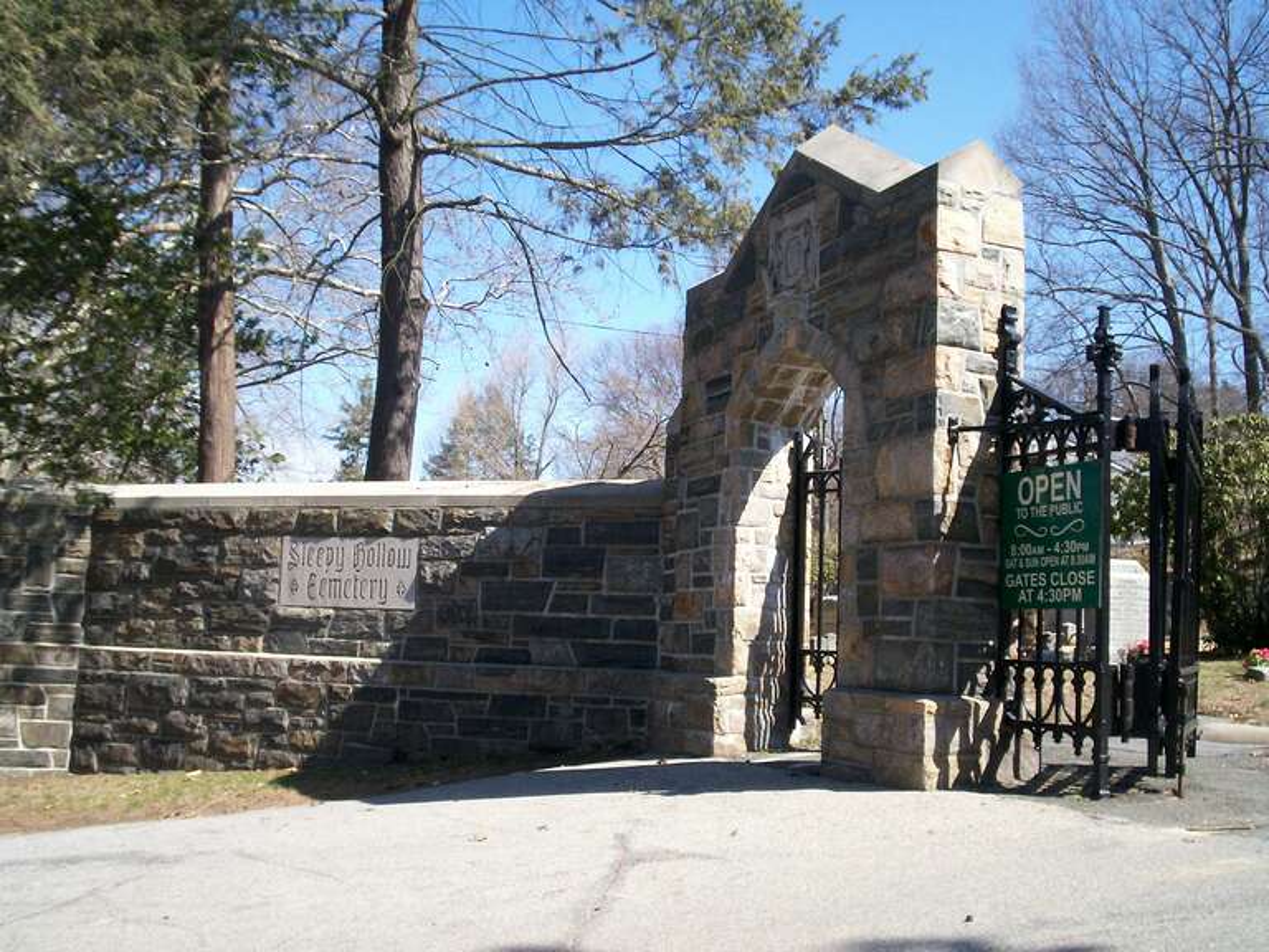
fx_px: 1320
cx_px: 634
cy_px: 476
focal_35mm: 36
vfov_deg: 39.7
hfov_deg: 51.4
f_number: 4.5
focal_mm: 5.9
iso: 100
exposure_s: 1/293
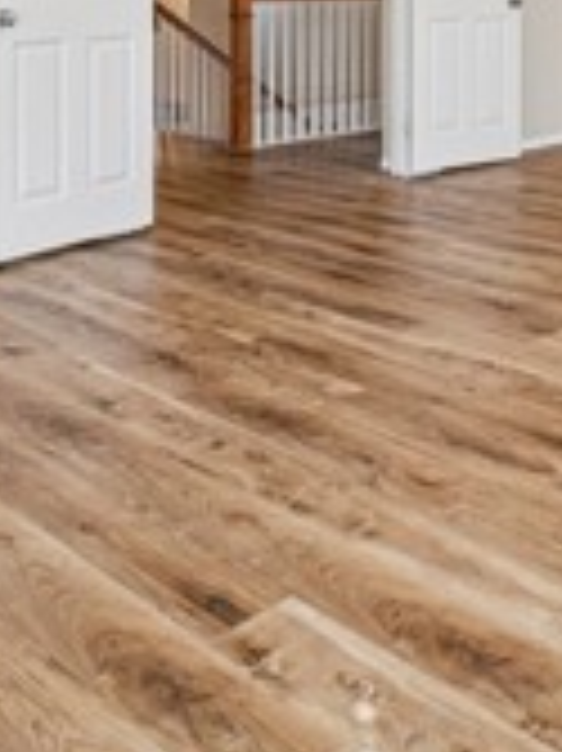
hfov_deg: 28.9
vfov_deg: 35.3
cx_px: 517
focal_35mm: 48
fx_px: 1040
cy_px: -27
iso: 320
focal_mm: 13
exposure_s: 1/30
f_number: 8
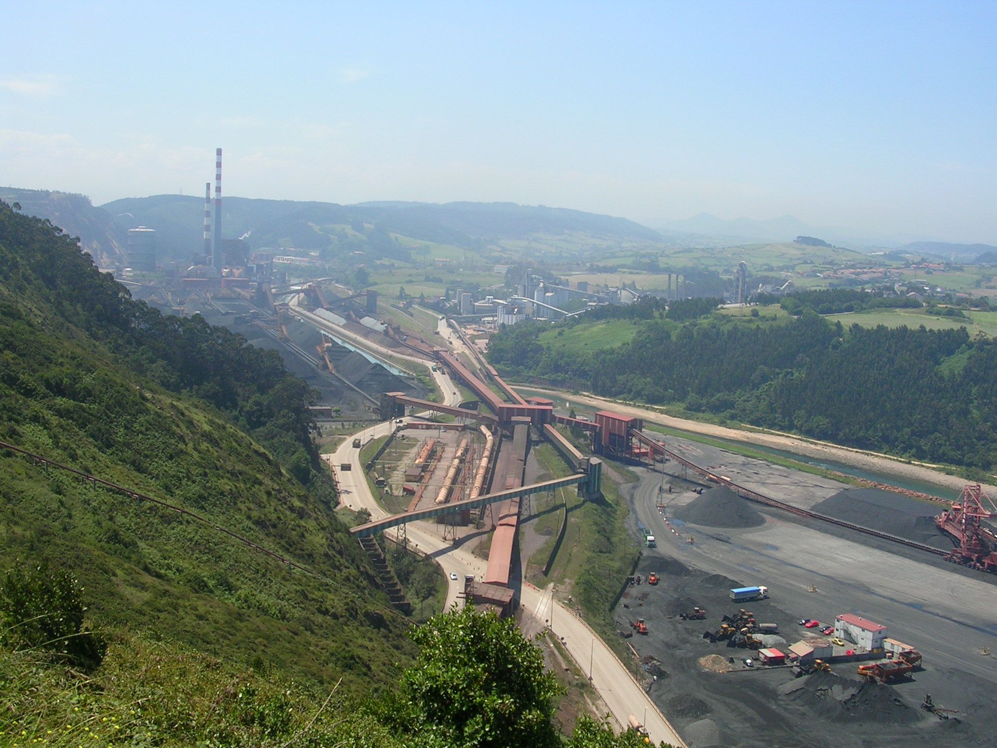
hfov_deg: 45.8
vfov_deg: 35.1
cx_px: 498
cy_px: 374
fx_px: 1181
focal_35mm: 41
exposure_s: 1/248
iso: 50
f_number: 5.8
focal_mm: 6.2
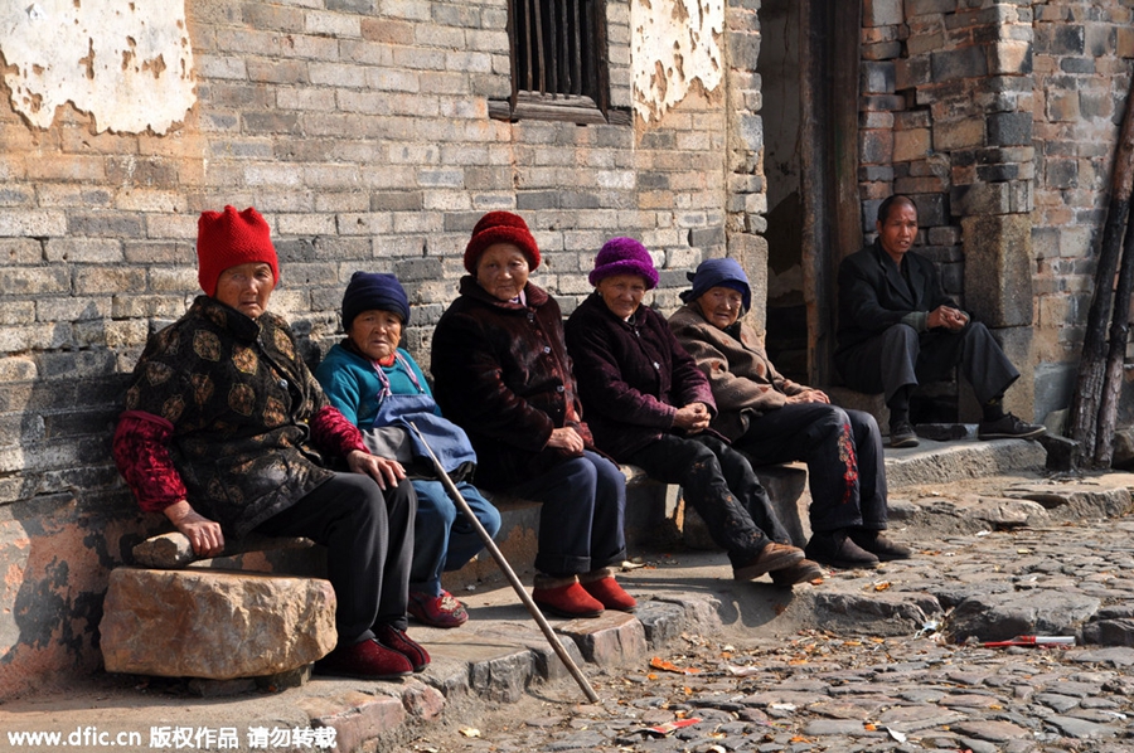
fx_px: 2596
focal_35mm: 82
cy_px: 376
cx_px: 567
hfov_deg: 24.6
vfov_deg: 16.5
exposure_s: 1/250
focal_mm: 55
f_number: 8
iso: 200
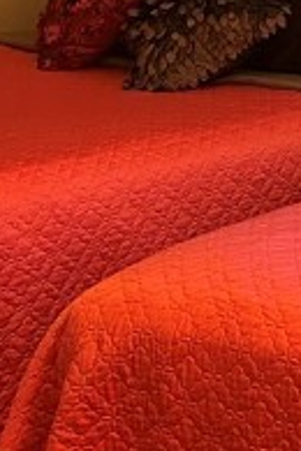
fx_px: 1781
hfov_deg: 8.5
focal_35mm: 142
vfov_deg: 14.0
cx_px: 827
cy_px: -113
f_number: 1.5
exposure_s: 1/60
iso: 400
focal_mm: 5.7
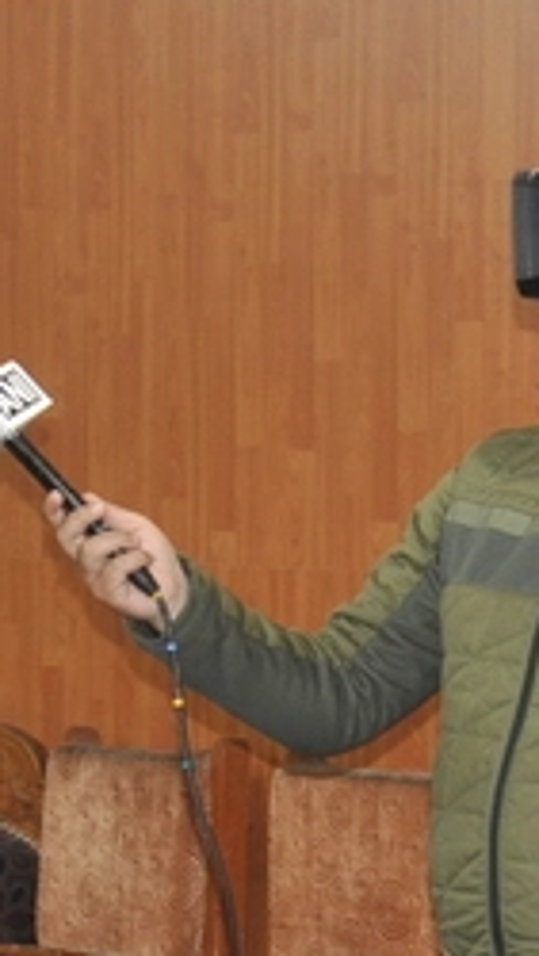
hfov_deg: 6.8
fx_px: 4539
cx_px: 298
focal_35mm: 179
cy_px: 474
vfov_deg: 12.0
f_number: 4.2
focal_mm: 38
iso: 800
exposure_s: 1/60
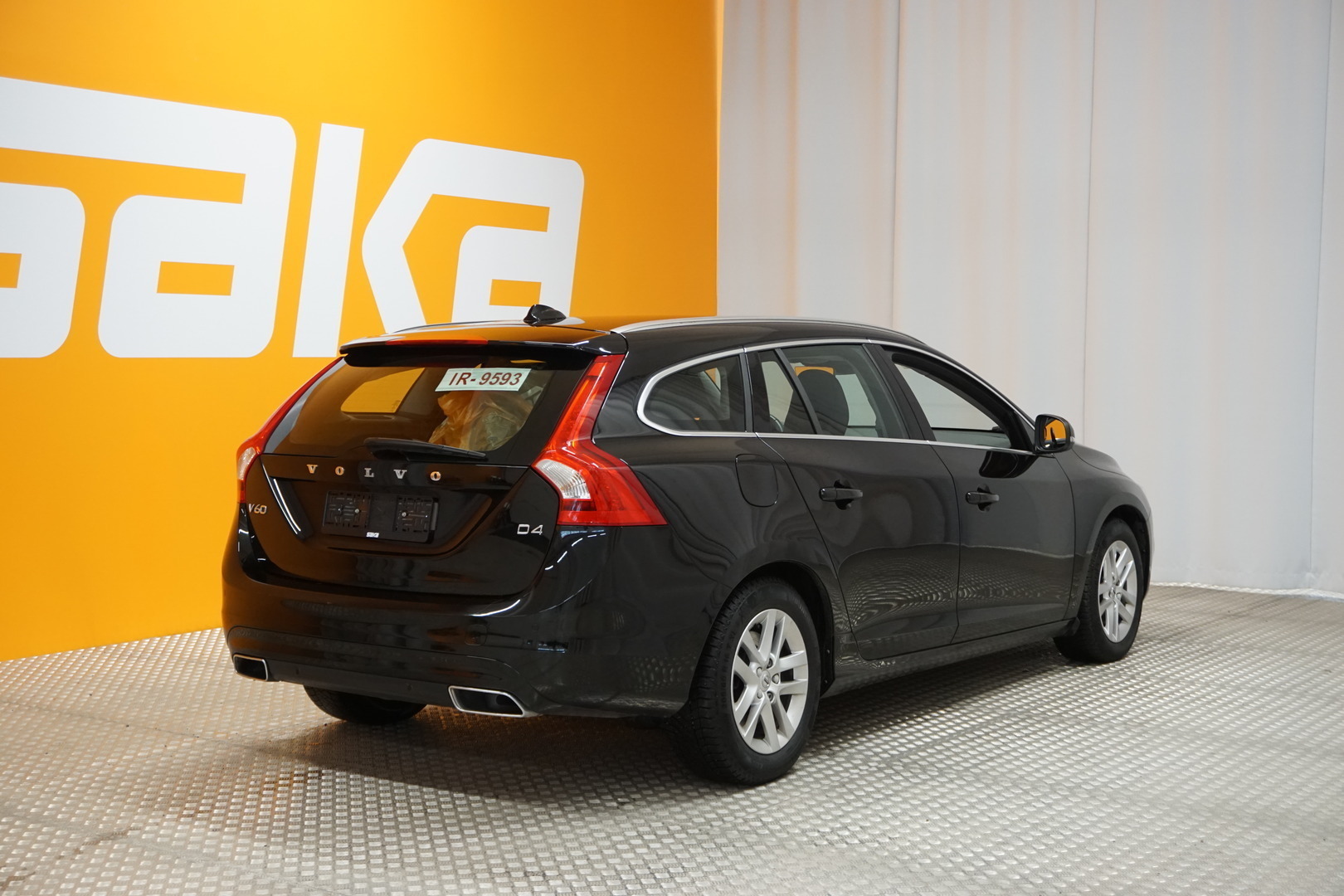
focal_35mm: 46
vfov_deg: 28.9
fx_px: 1736
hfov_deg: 42.3
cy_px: 448
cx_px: 672
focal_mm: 31
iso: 1000
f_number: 5
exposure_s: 1/60
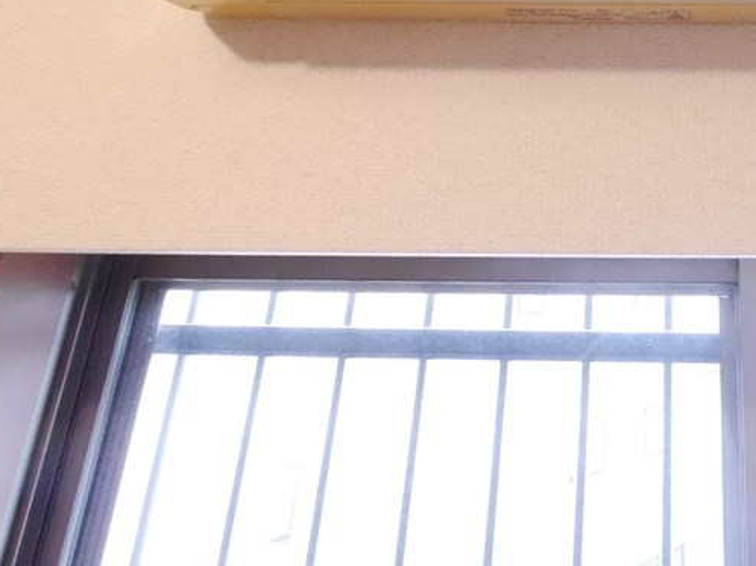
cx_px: 659
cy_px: -114
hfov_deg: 47.0
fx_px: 786
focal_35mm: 36
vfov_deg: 32.6
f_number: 8
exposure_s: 1/25
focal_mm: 7
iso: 3200
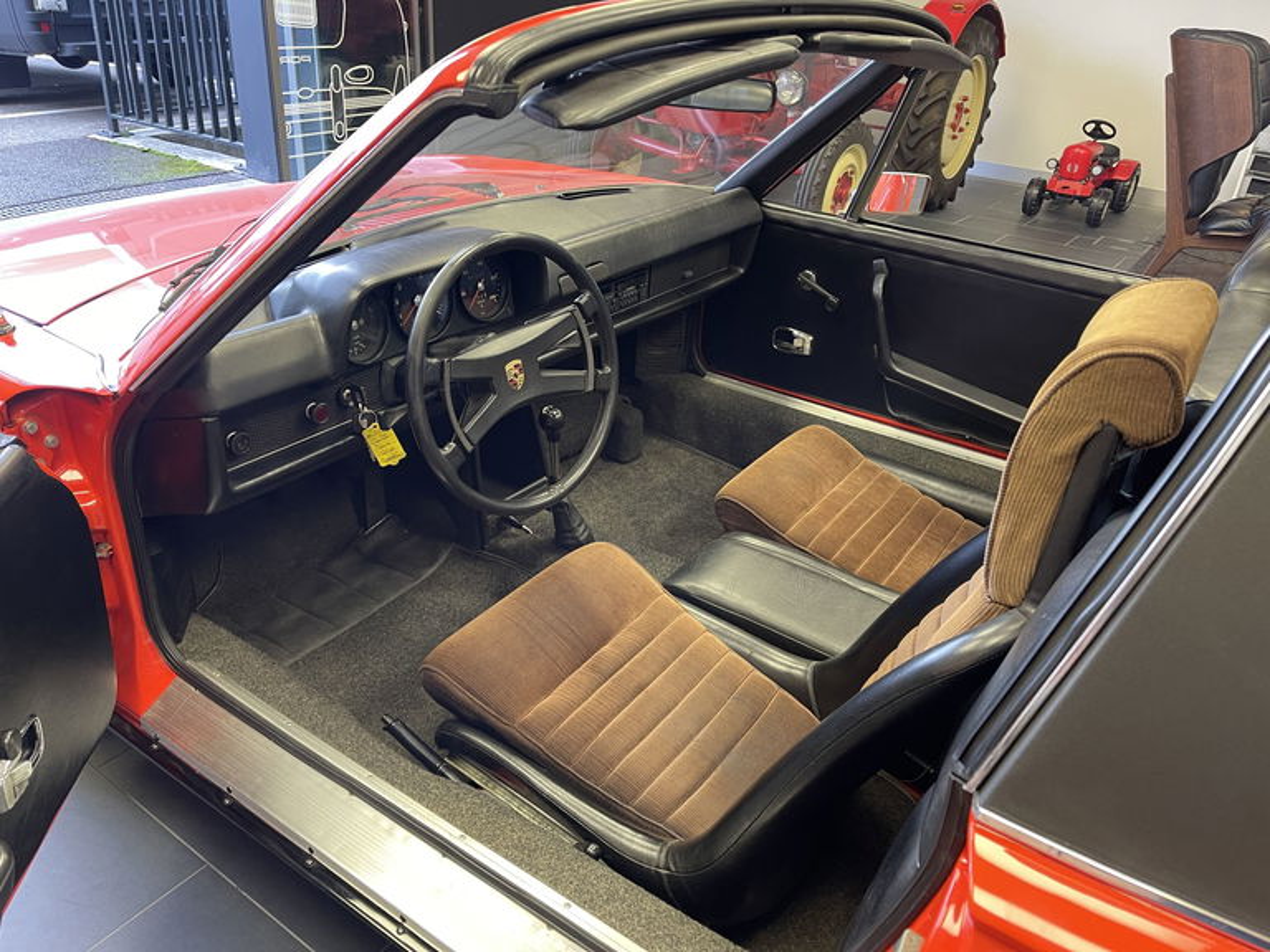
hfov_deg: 69.4
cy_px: 476
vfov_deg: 54.9
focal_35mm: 25
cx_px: 635
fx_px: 917
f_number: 1.6
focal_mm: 5.1
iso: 250
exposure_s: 1/50
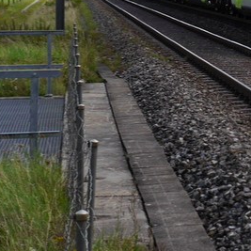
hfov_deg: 15.3
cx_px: 368
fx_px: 870
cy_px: -79
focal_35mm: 106
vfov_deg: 15.6
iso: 160
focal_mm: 16
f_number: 7.1
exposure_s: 1/400
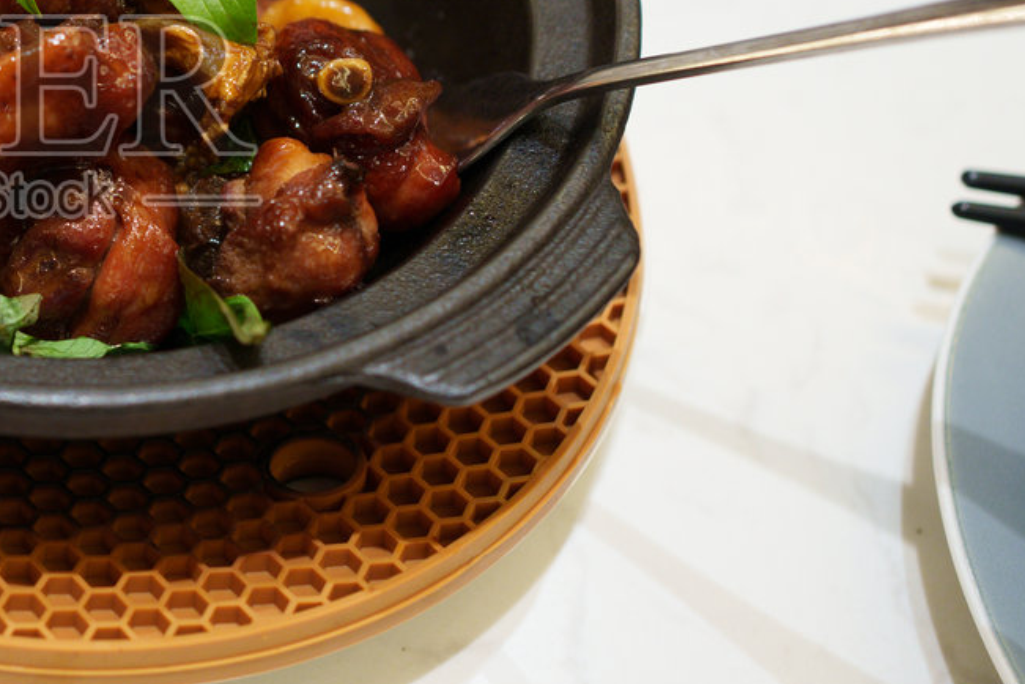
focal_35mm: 86
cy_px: 124
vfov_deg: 15.8
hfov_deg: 22.7
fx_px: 2448
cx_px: -3
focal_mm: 35
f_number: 3.2
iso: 800
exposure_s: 1/40
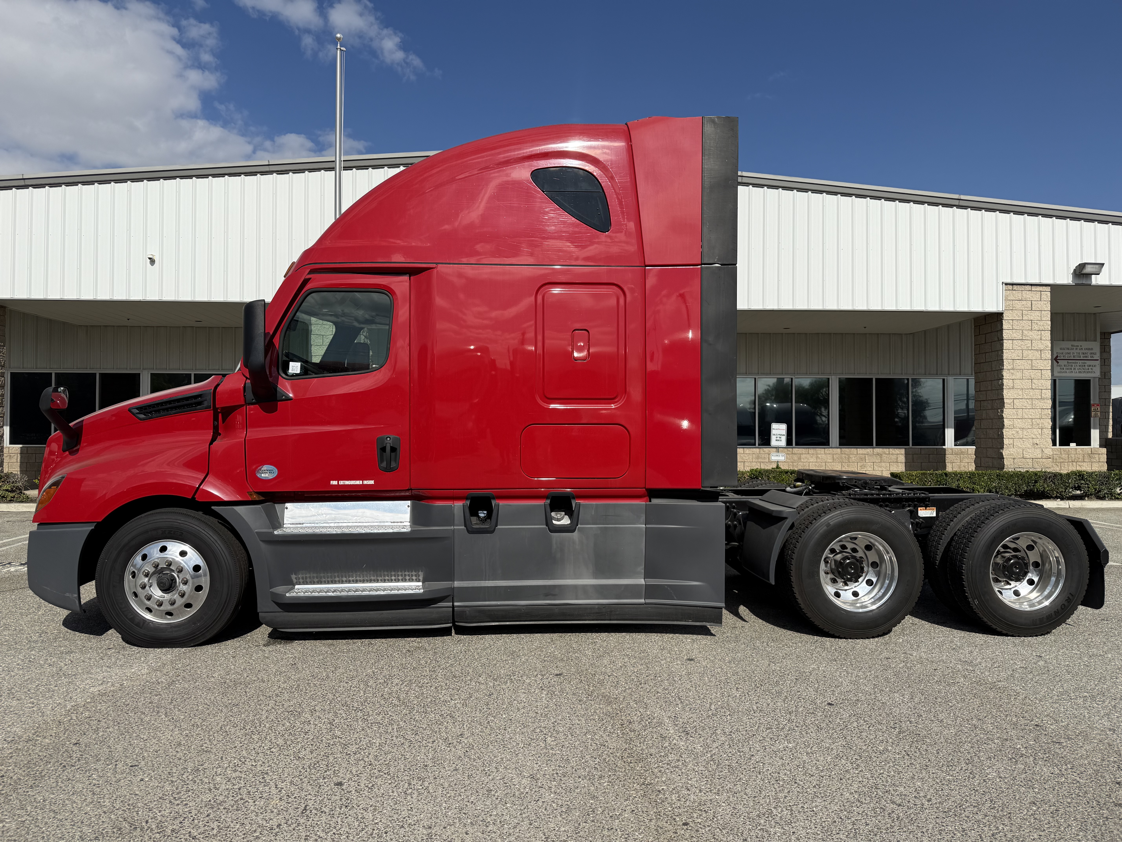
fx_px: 778
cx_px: 561
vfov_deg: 56.8
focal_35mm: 24
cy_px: 421
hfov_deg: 71.6
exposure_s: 1/6711
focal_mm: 6.76
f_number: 1.78
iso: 80
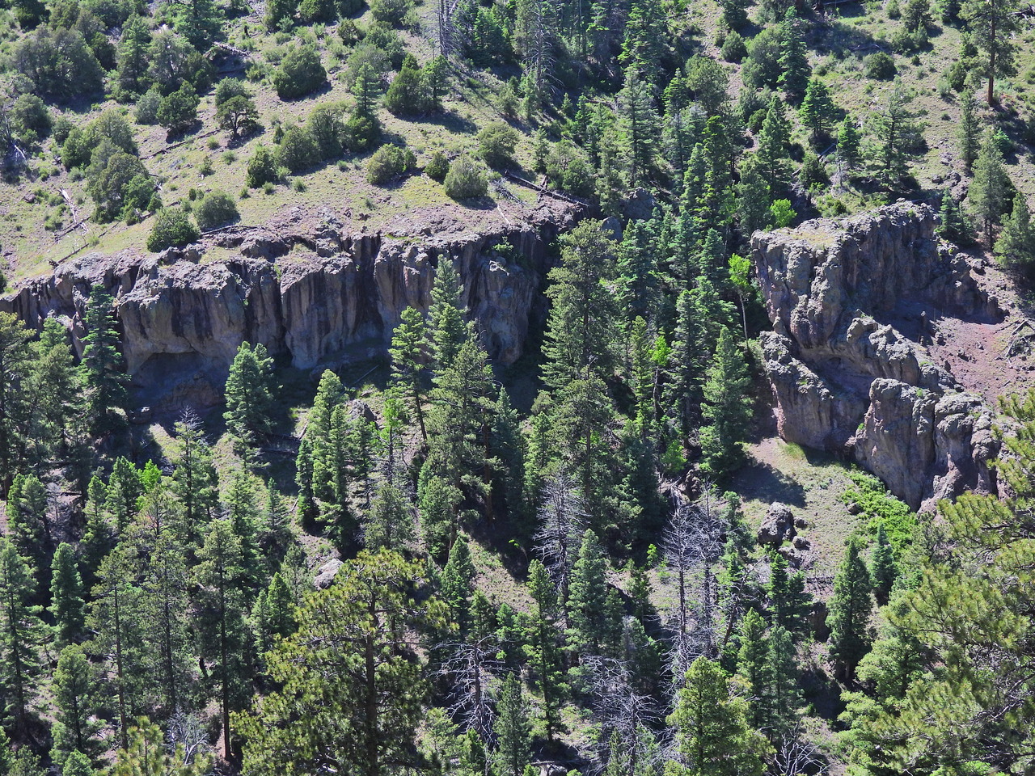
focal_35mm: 80
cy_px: 388
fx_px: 2392
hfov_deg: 24.4
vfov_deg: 18.4
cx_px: 518
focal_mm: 14.3
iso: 100
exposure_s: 1/400
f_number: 3.5
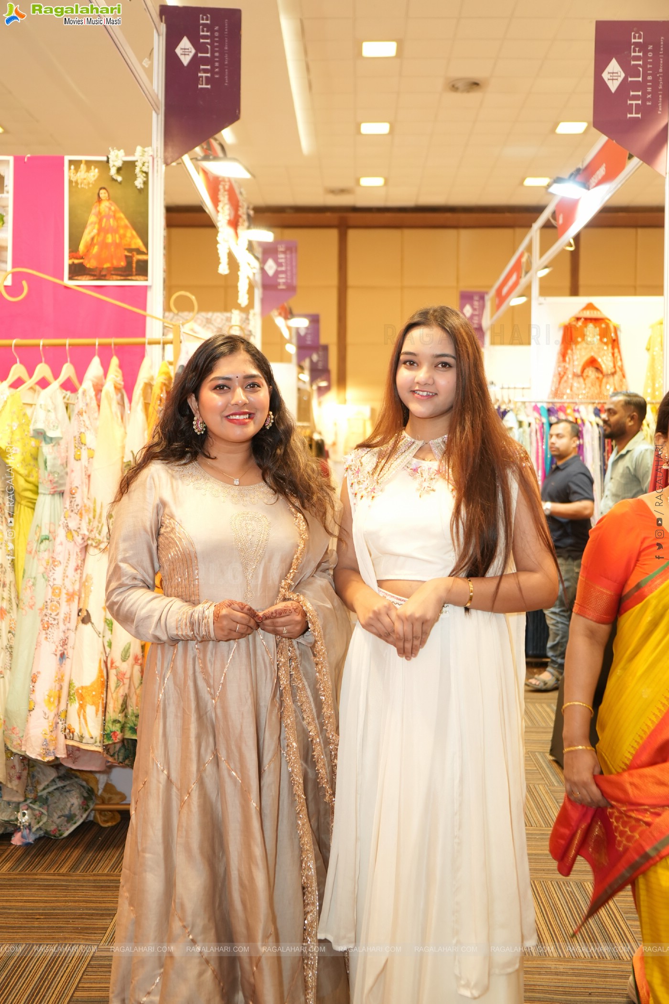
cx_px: 334
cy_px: 502
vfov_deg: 54.4
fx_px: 976
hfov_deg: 37.9
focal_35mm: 35
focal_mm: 35
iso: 1000
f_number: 4
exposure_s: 1/125
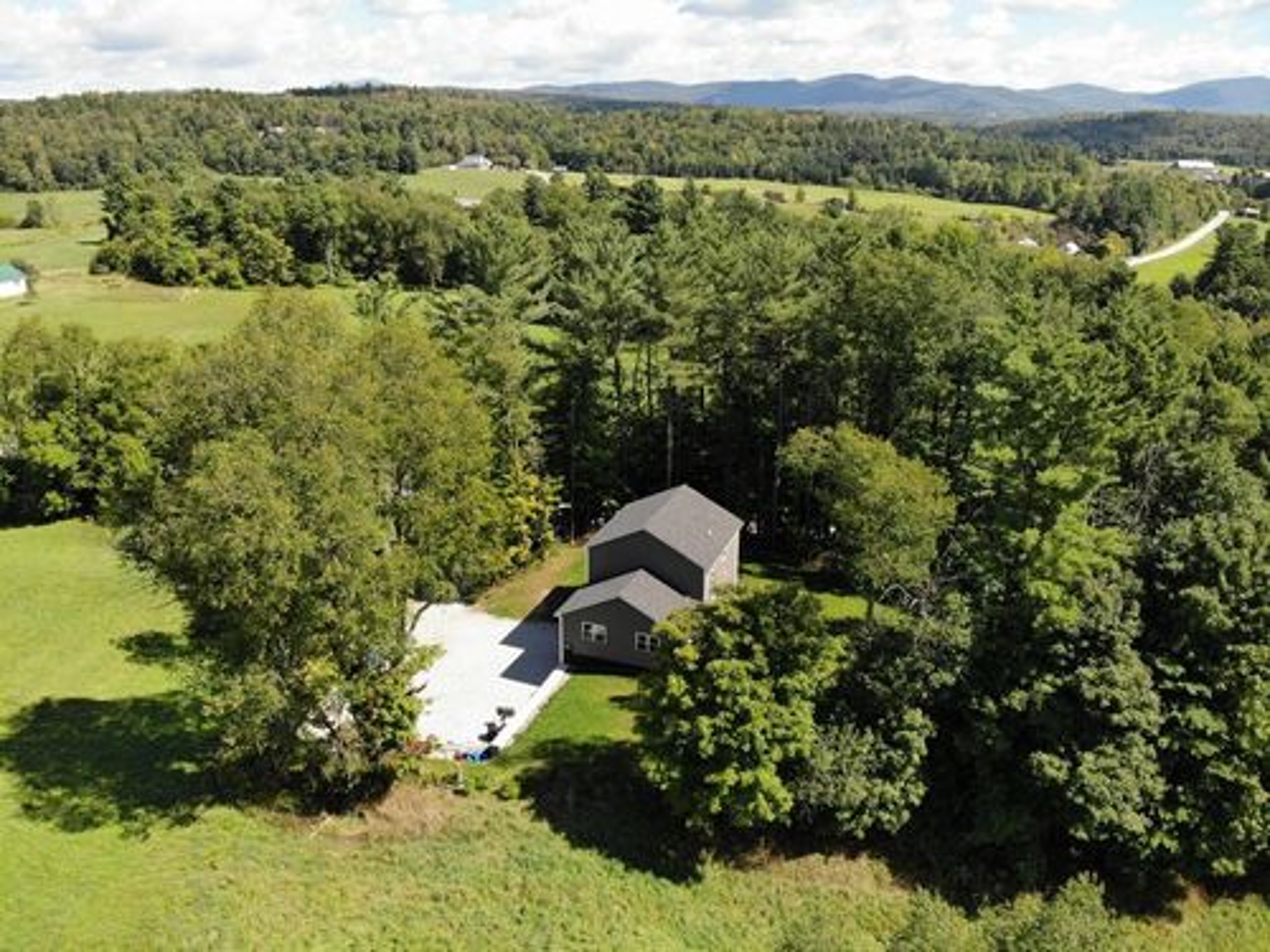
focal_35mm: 24
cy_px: 476
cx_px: 635
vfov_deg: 56.8
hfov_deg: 71.6
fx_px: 881
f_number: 2.8
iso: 100
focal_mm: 4.5
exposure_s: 1/518
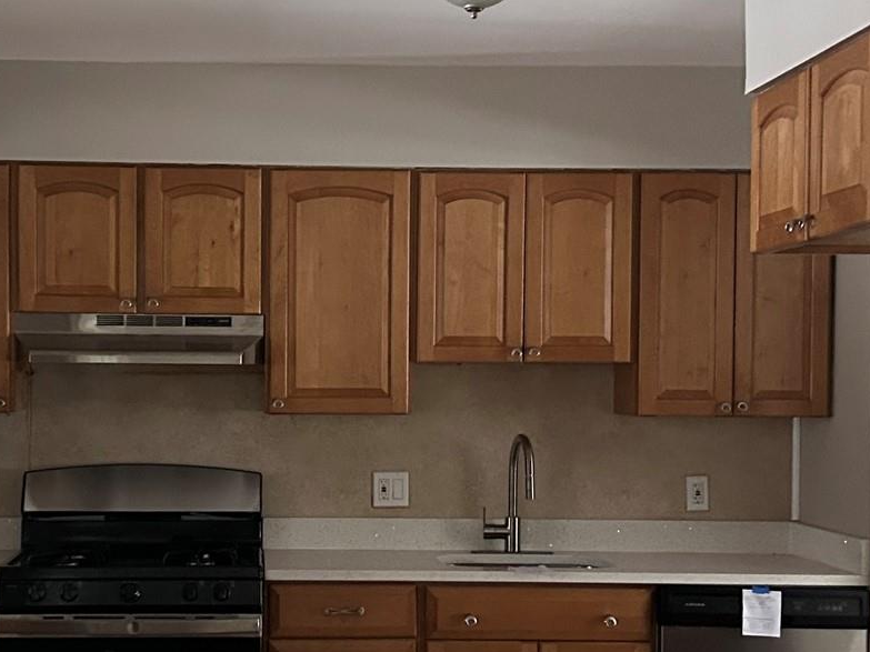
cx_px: 323
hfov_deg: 28.5
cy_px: 390
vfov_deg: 21.6
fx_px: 1709
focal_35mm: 68
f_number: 1.5
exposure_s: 1/56
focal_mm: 5.7
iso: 500
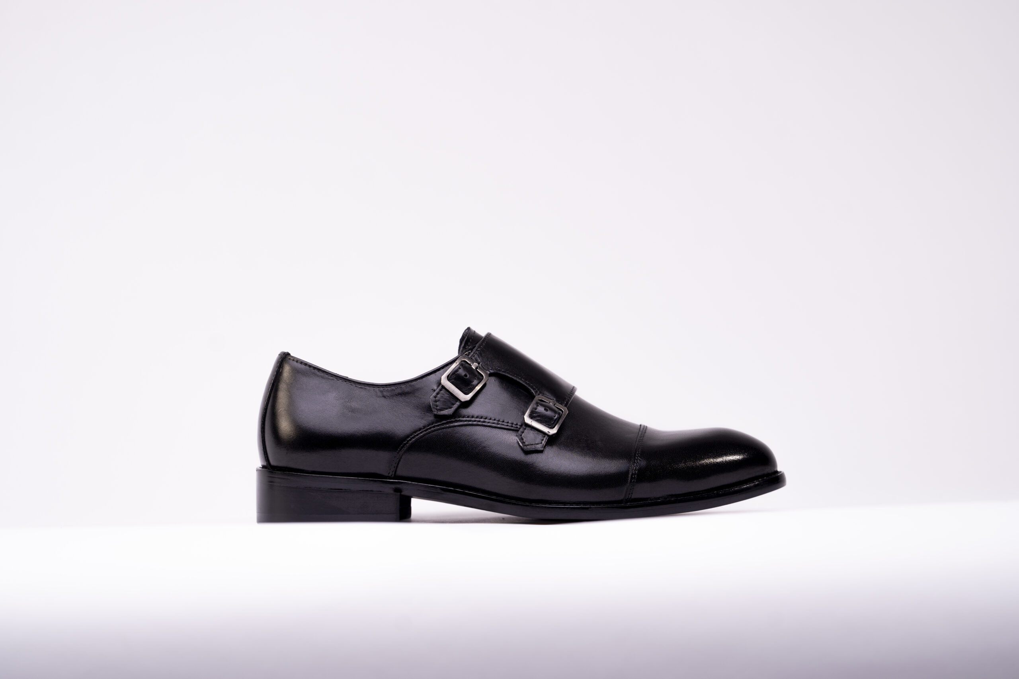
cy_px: 340
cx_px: 510
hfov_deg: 10.4
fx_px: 5604
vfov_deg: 6.9
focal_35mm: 198
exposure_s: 1/100
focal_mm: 198
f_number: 5
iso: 100
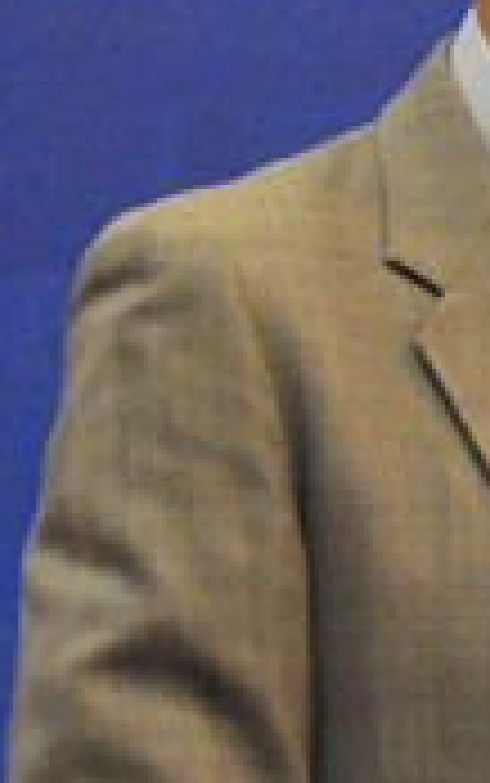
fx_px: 10474
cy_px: 128
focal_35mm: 491
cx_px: 1740
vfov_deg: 4.3
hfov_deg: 2.6
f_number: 5.3
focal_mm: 70
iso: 1600
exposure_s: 1/50
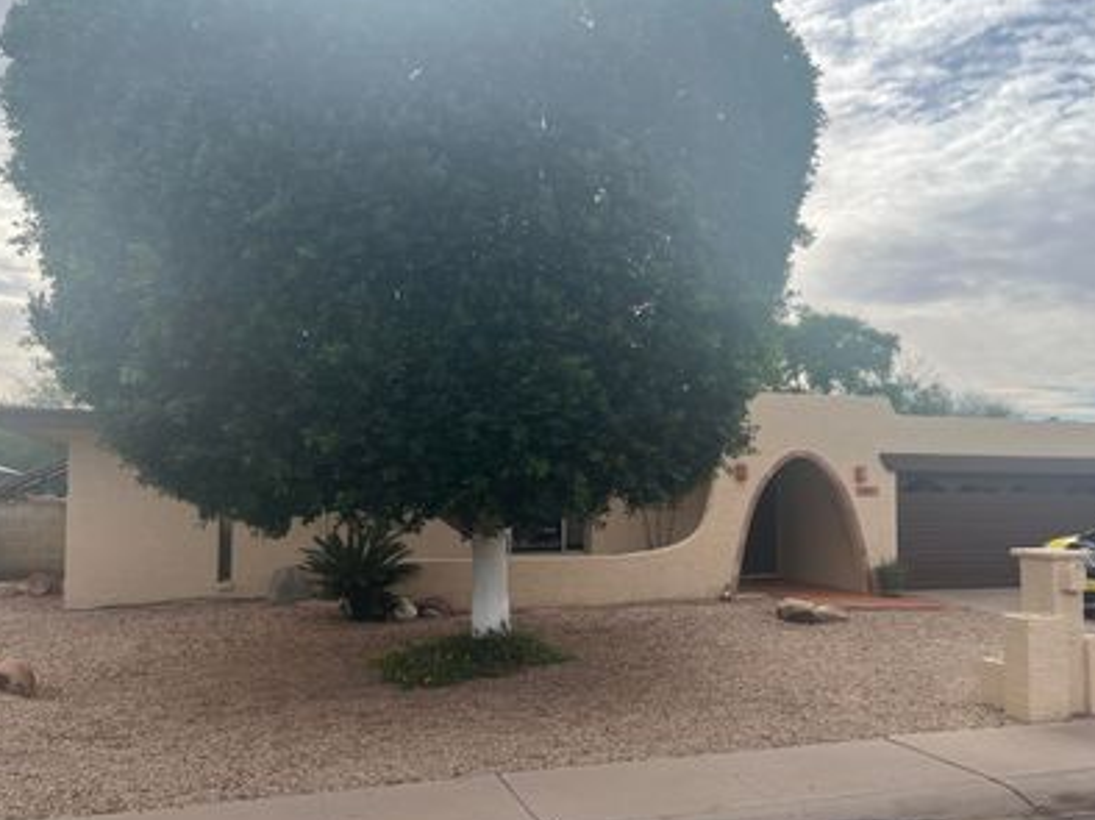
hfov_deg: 55.1
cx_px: 634
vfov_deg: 42.9
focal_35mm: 33
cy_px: 446
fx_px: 1043
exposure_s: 1/4115
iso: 50
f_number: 1.5
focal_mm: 5.7
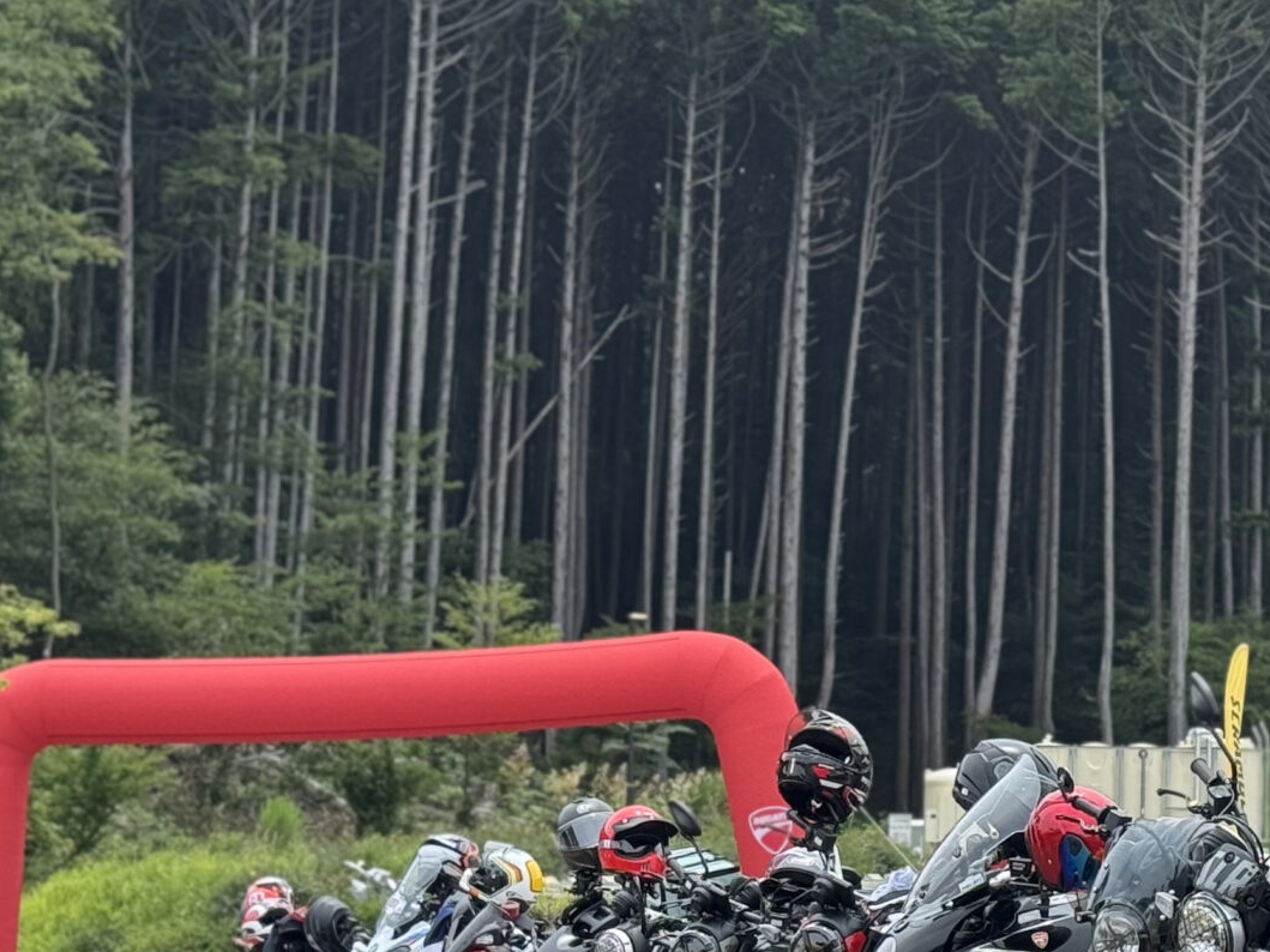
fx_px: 4255
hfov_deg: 16.6
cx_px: 1250
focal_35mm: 116
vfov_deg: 12.8
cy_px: 469
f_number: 1.78
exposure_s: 1/2513
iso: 64
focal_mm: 6.76
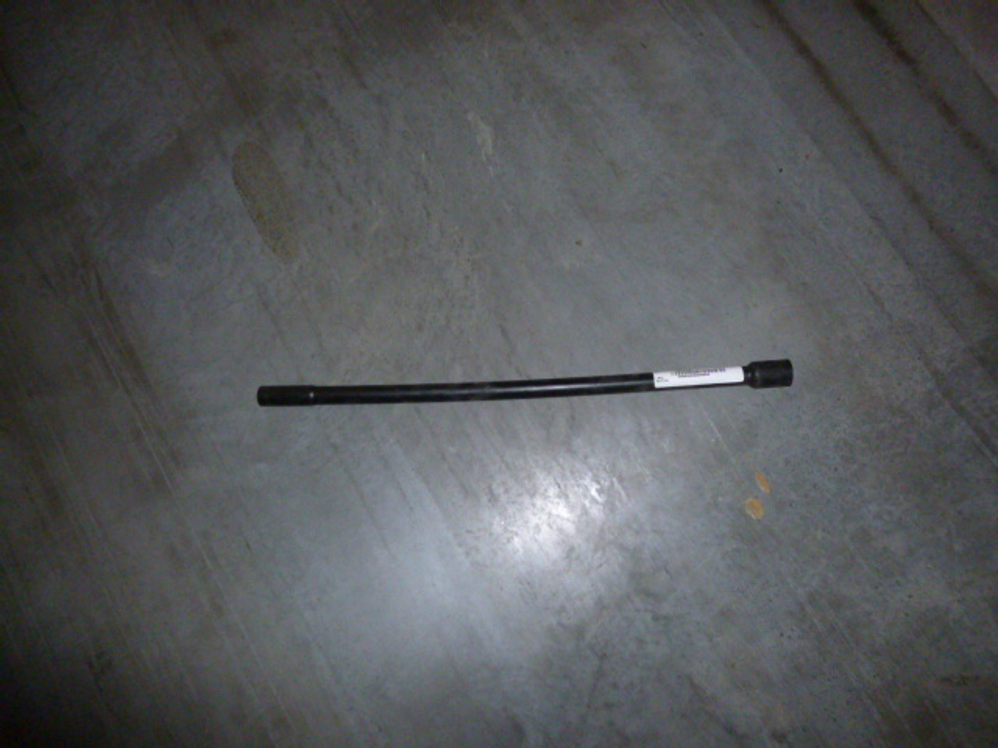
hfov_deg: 69.4
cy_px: 374
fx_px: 721
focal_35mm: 25
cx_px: 499
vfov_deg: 54.9
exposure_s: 1/250
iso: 400
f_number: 3.1
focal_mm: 4.5
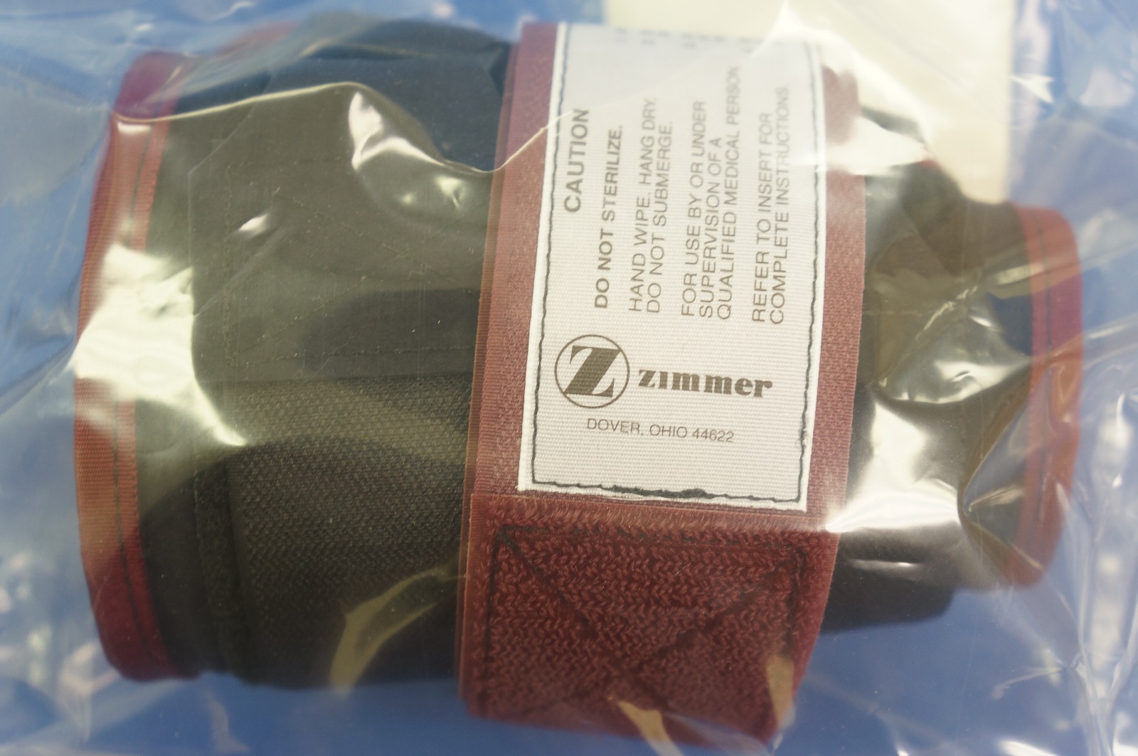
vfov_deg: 28.0
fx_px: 1516
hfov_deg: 41.2
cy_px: 378
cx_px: 569
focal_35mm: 48
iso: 400
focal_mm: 32
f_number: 4
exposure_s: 1/20
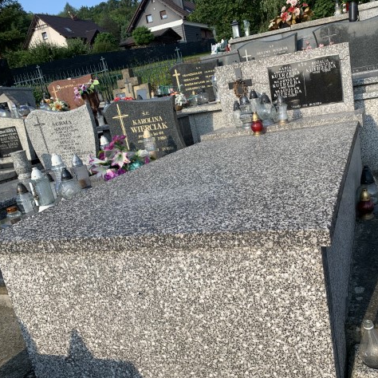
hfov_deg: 51.9
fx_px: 383
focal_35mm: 31
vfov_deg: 52.5
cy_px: 189
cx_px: 240
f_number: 1.8
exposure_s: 1/1314
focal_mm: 4.25
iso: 25
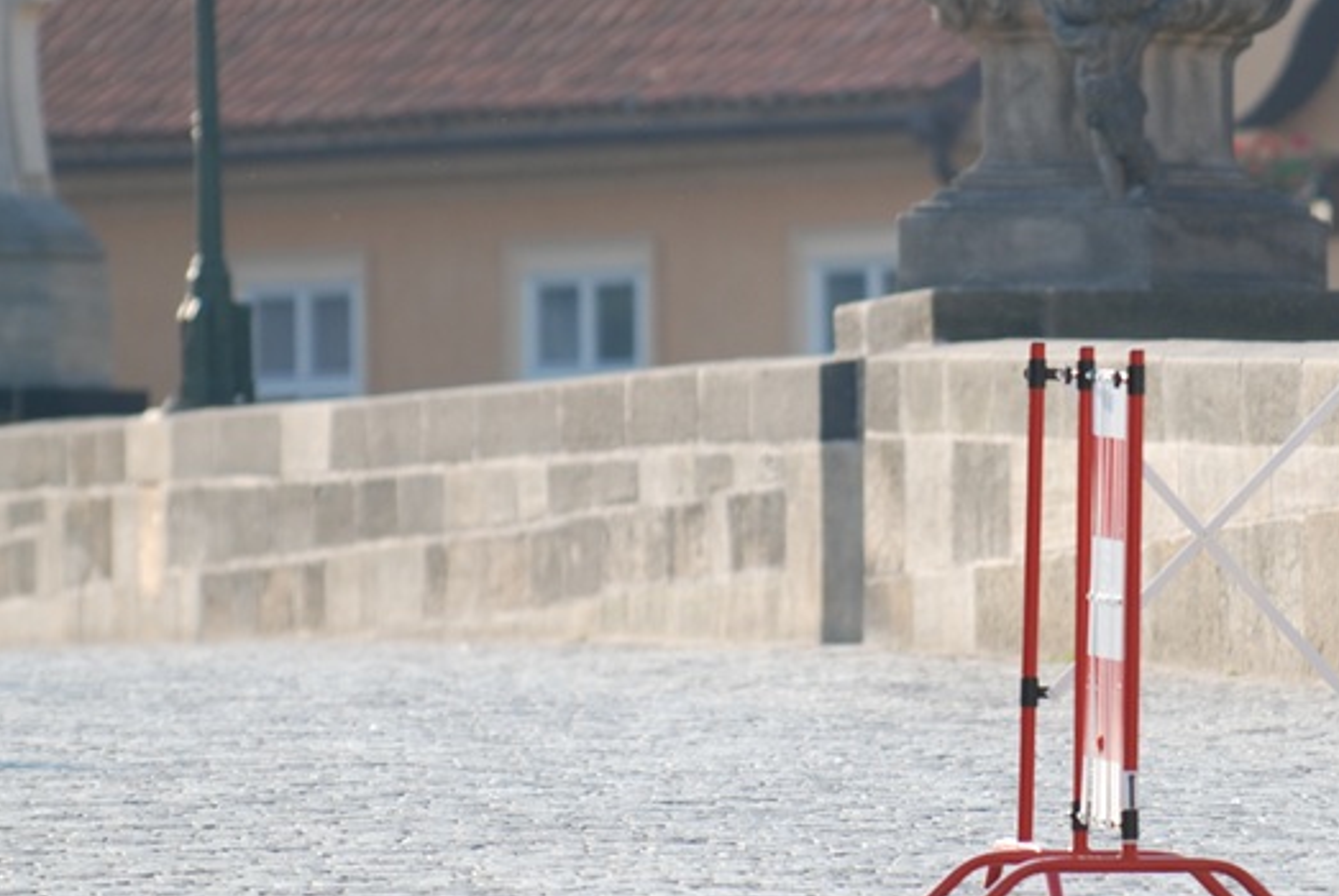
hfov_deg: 3.6
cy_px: 237
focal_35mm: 574
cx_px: 1178
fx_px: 21373
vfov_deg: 2.4
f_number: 2.8
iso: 100
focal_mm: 200
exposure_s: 1/500
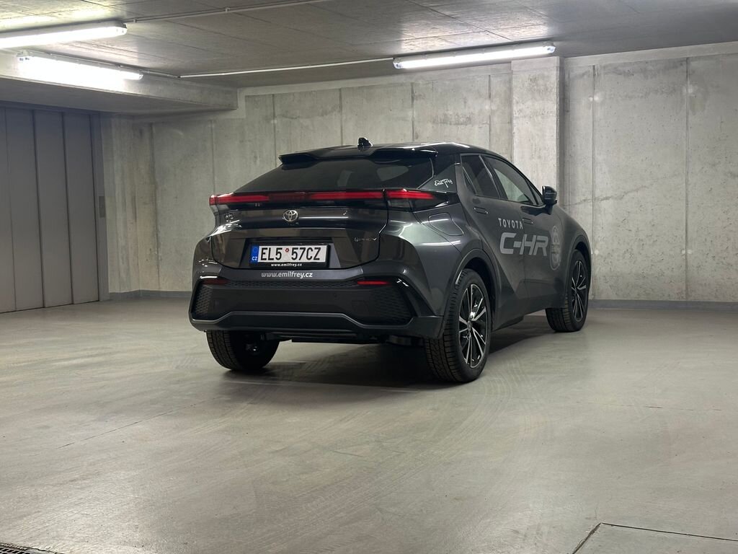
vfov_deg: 30.3
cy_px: 277
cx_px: 369
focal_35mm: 48
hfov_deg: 39.7
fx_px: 1023
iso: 200
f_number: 1.78
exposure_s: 1/33
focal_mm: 6.86
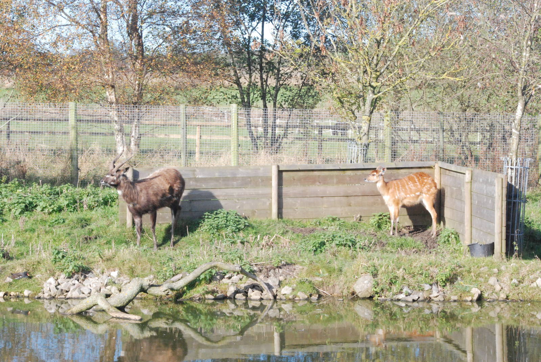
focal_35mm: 117
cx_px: 270
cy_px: 181
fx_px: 1760
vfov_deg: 11.7
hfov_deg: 17.5
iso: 1600
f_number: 22
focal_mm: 78
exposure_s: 1/160
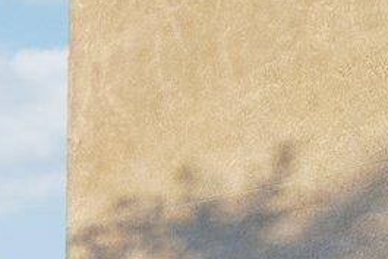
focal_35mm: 116
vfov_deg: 11.2
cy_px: 432
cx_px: -947
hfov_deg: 9.7
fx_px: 1251
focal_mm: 15
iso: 100
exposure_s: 1/100
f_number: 8
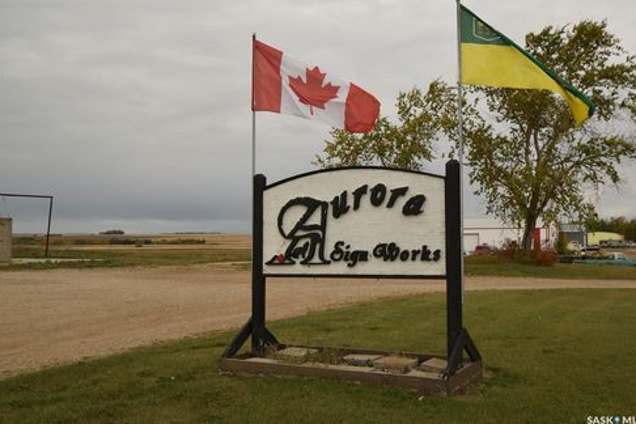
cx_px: 323
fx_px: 654
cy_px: 207
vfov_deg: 35.9
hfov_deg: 51.9
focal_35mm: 37
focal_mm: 24
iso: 100
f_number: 11
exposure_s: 1/100
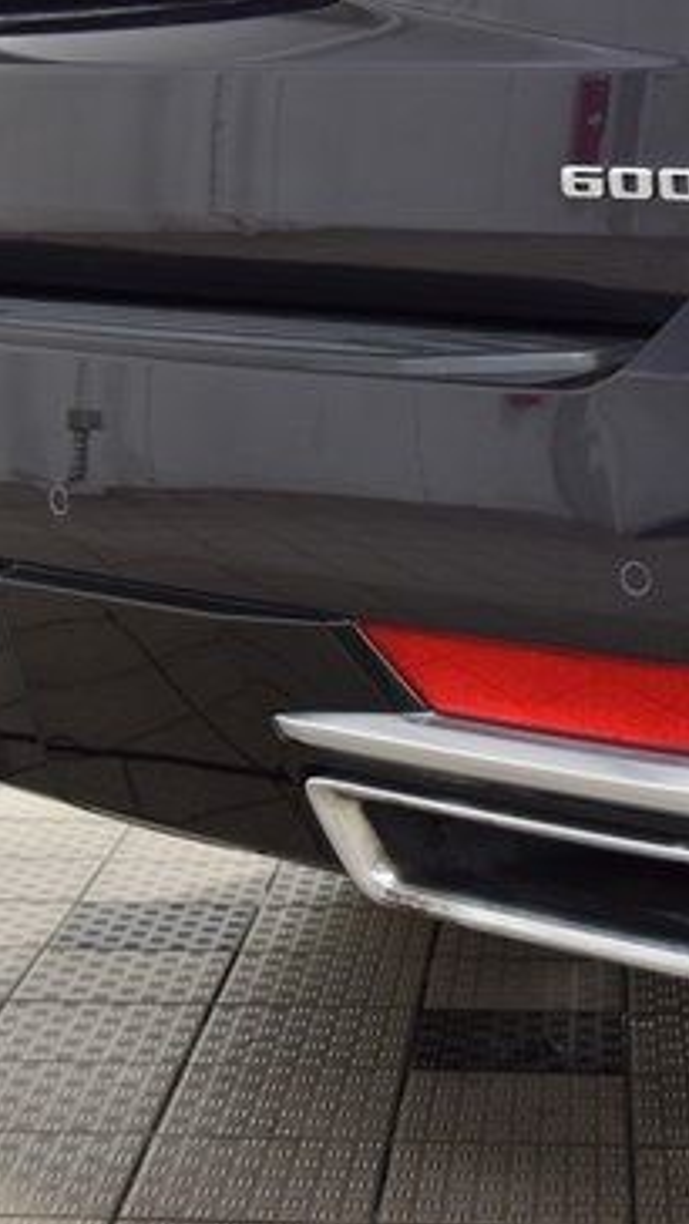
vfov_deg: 22.7
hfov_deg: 12.8
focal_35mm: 94
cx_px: 585
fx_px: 3050
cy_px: 520
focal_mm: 34
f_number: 6.3
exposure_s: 1/15
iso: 1000
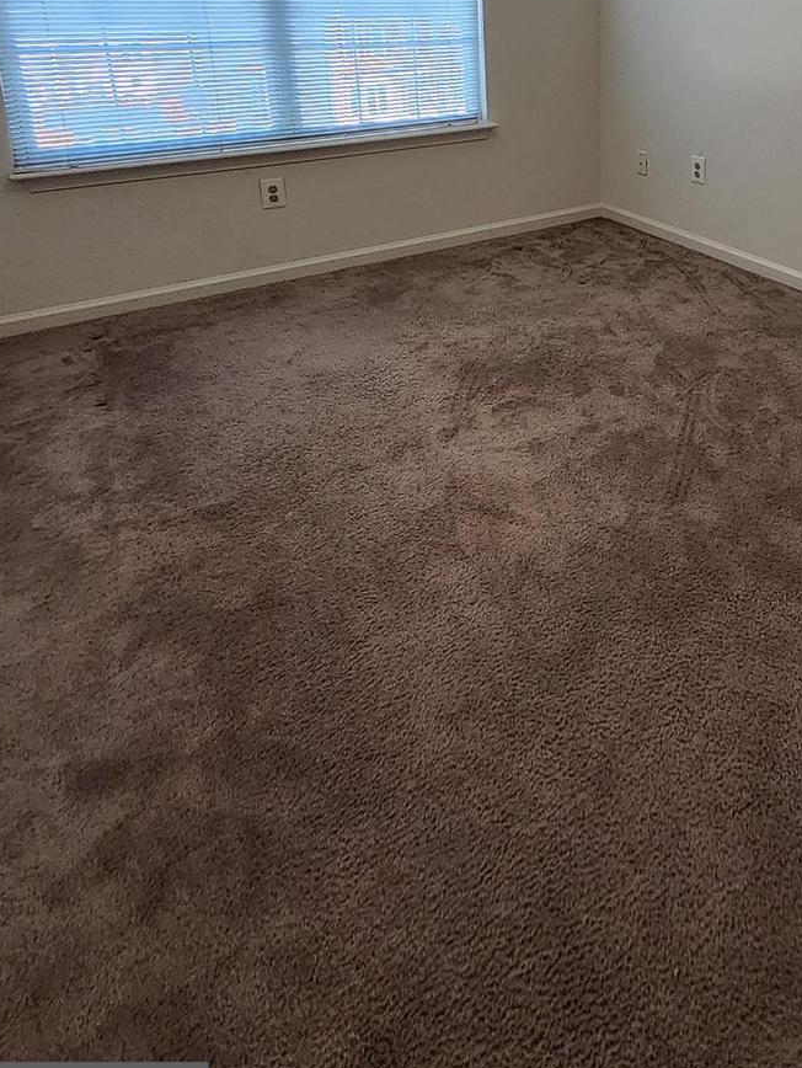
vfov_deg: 67.2
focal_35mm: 23
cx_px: 611
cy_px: 218
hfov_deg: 55.8
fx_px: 710
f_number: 2.2
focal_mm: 1.13
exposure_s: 1/50
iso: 100
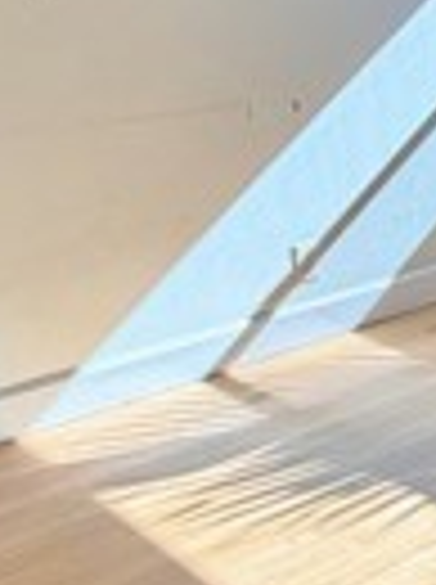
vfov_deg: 28.2
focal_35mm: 69
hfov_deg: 19.6
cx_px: 562
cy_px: 256
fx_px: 1163
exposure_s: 1/178
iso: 50
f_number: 2.2
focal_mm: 2.22
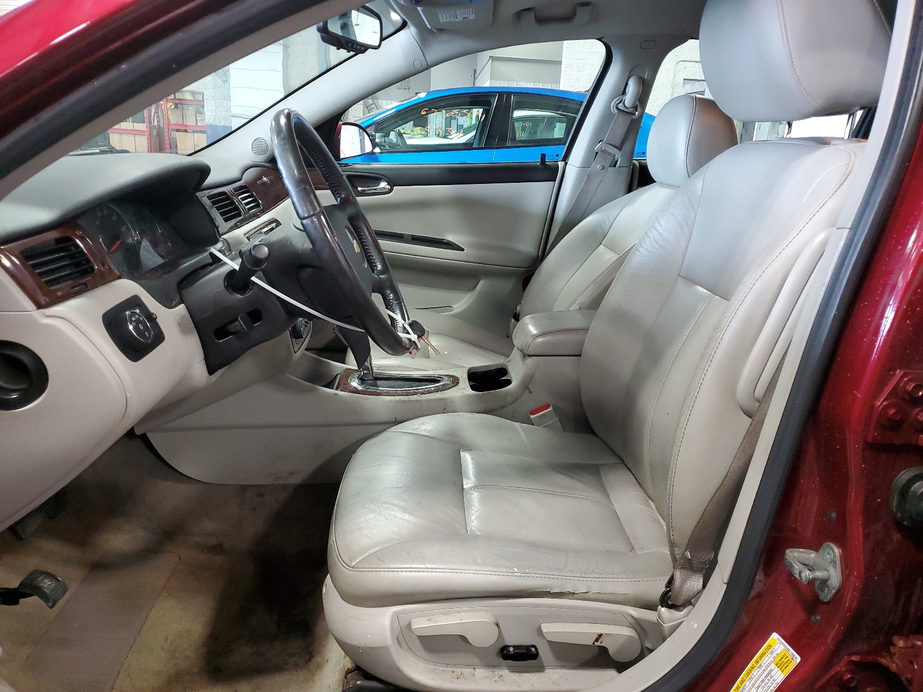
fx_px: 693
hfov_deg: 67.3
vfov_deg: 53.1
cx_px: 462
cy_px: 346
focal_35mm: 26
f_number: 1.5
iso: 267
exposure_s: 1/60.2
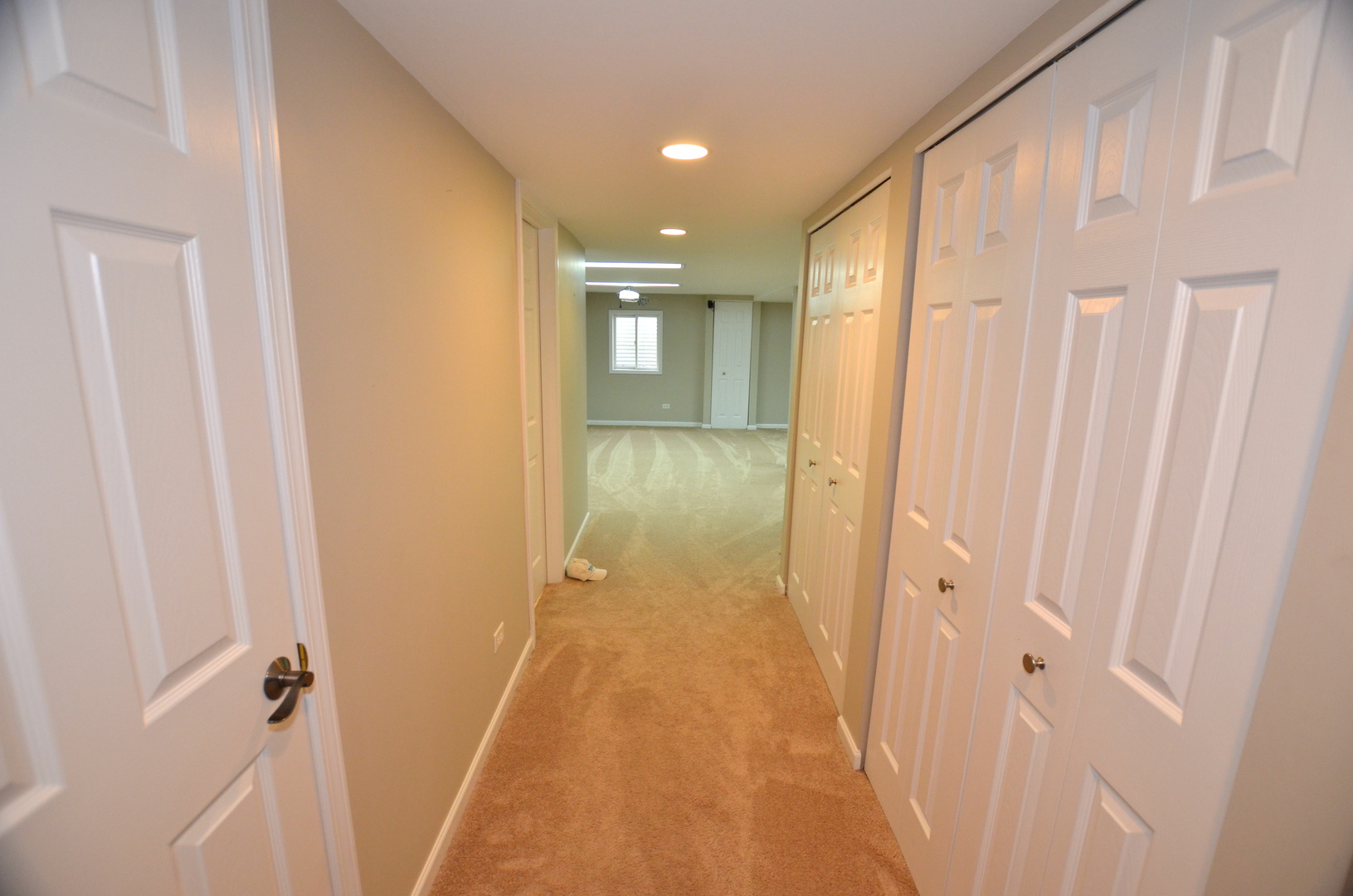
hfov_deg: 100.5
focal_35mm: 15
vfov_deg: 77.1
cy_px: 448
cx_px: 676
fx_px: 563
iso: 800
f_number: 4
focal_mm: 10
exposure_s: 1/60
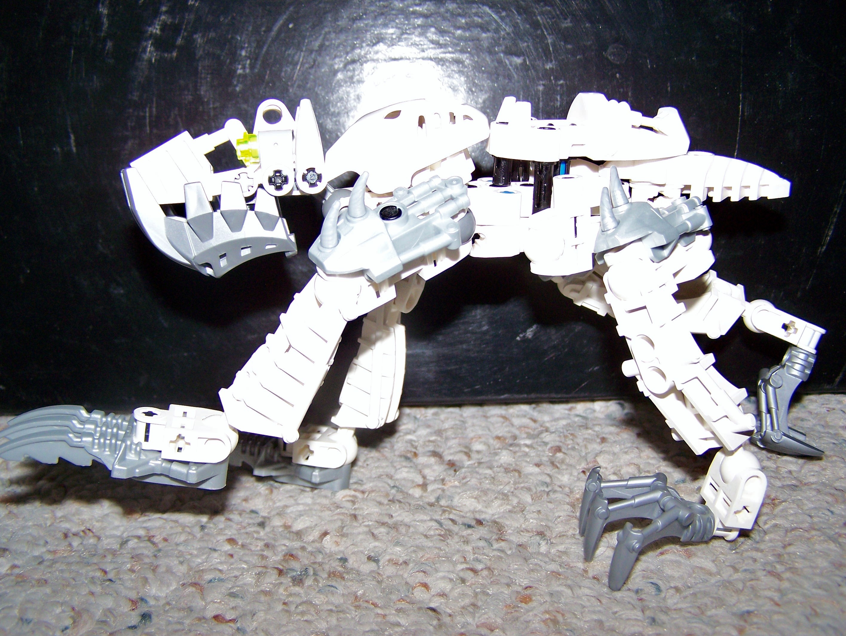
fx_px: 929
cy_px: 318
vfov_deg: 37.8
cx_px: 423
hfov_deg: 48.9
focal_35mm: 38
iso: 160
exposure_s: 1/60
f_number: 2.8
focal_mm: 6.3
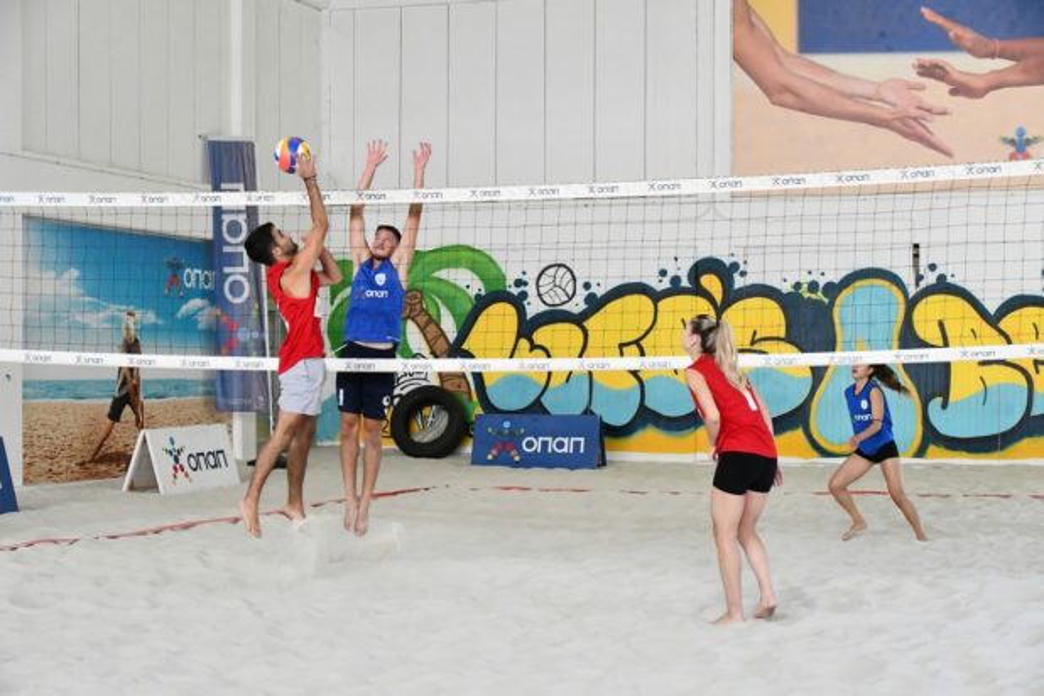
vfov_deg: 18.9
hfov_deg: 28.1
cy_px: 348
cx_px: 522
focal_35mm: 72
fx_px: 2088
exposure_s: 1/640
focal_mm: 48
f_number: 4.5
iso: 7200
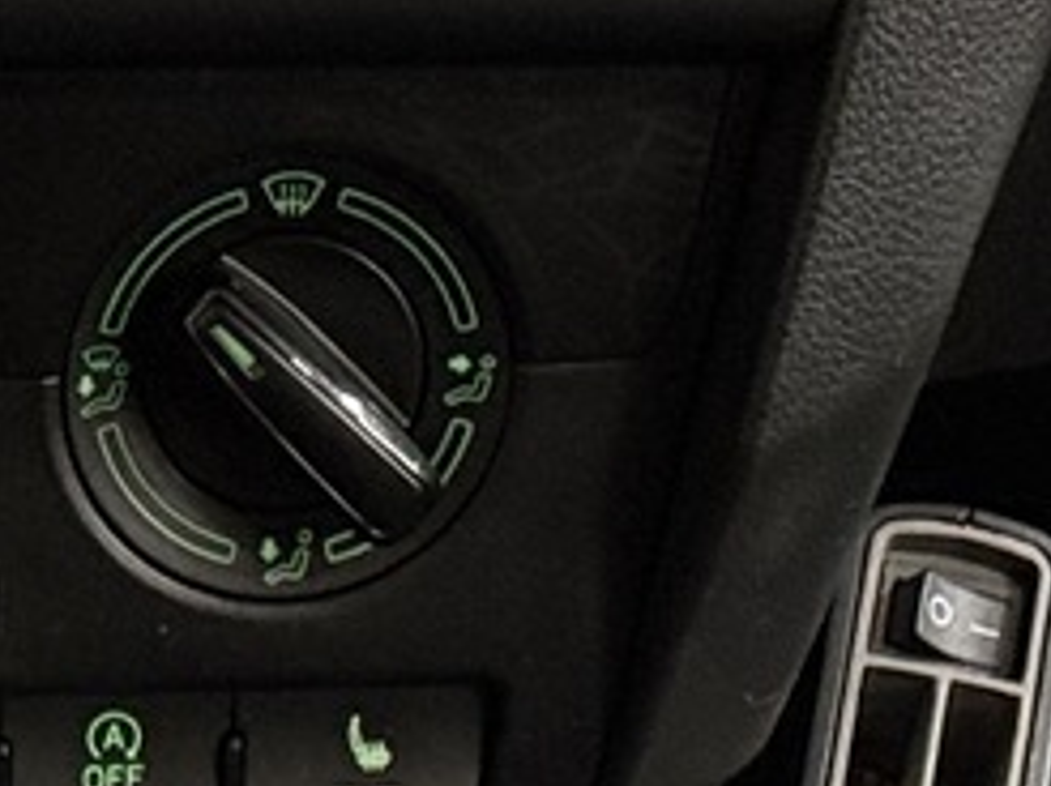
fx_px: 8523
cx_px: -282
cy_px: 1875
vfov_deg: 5.1
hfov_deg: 7.0
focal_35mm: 281
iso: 400
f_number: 1.78
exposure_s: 1/33
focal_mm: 6.76
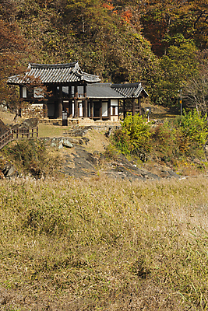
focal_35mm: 165
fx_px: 1429
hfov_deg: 8.3
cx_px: 104
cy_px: 156
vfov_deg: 12.4
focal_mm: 165
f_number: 11
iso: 200
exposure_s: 1/160
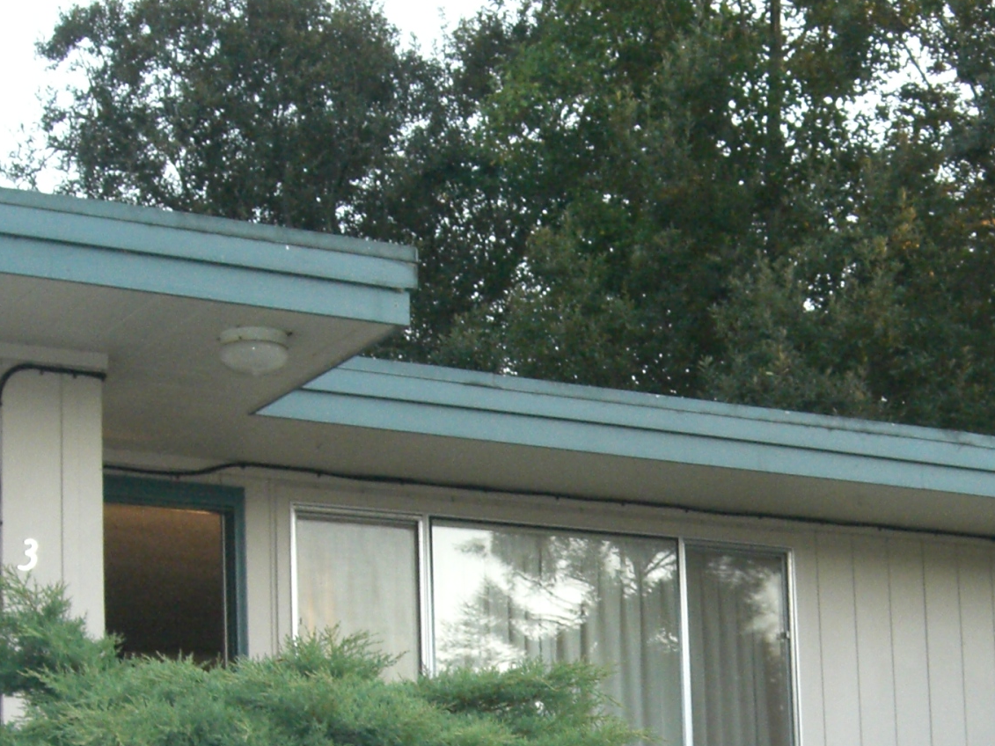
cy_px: 844
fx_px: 2472
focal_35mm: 86
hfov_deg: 22.7
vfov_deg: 16.6
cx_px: 665
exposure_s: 1/60
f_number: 4
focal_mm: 7.9
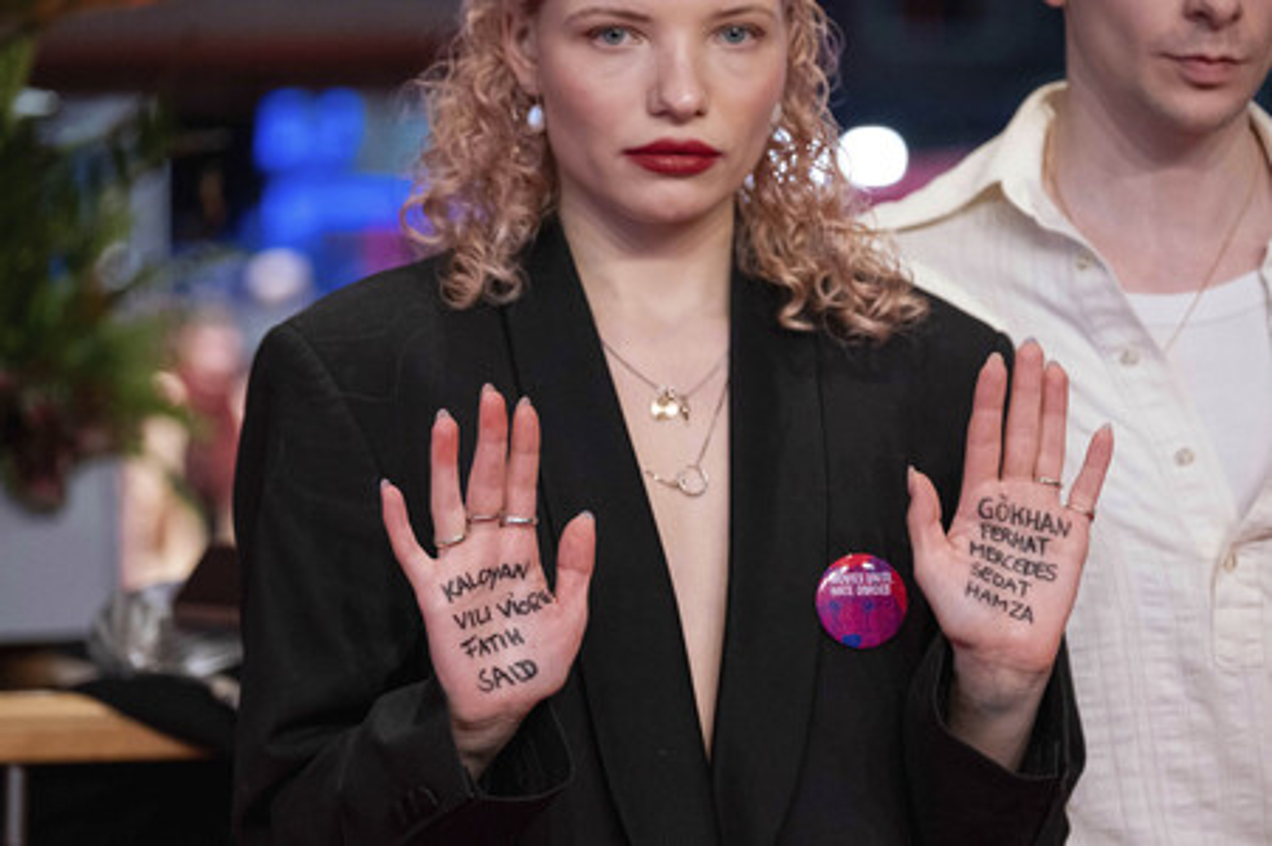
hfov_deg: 14.5
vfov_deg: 9.6
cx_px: 636
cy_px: 423
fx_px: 5014
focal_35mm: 142
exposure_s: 1/340
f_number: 2.8
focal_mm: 94.5
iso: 2500
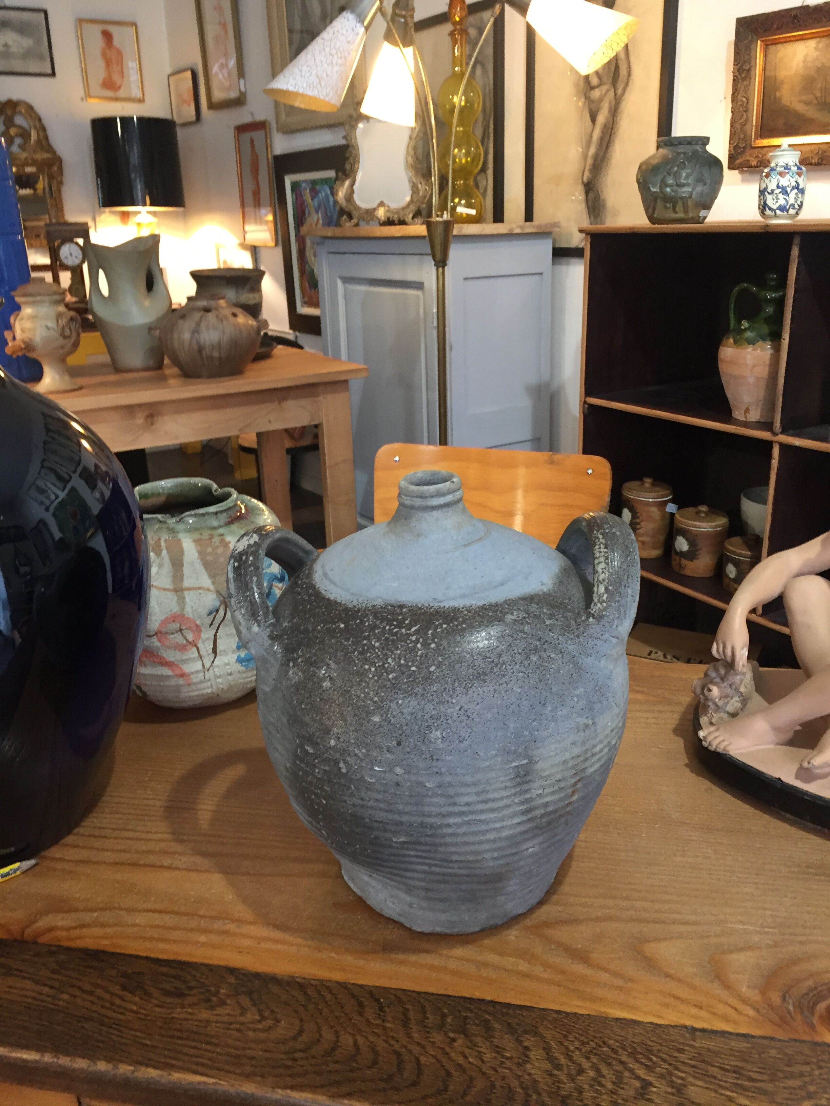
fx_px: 927
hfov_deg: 48.2
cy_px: 553
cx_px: 415
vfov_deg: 61.7
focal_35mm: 29
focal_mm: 4.15
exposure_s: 1/33
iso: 160
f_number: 2.2
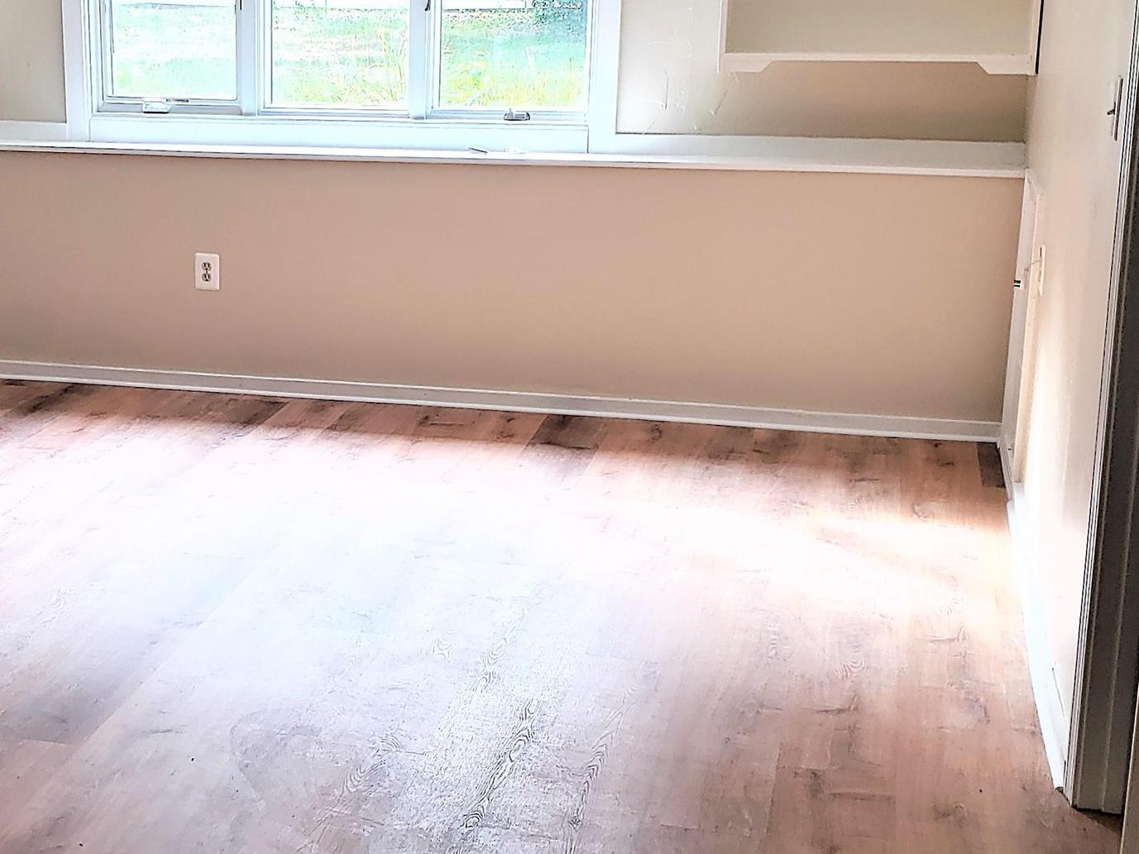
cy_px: 384
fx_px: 1909
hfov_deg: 32.6
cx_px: 278
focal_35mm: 58
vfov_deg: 25.2
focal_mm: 4.3
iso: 50
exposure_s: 1/60
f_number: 1.5
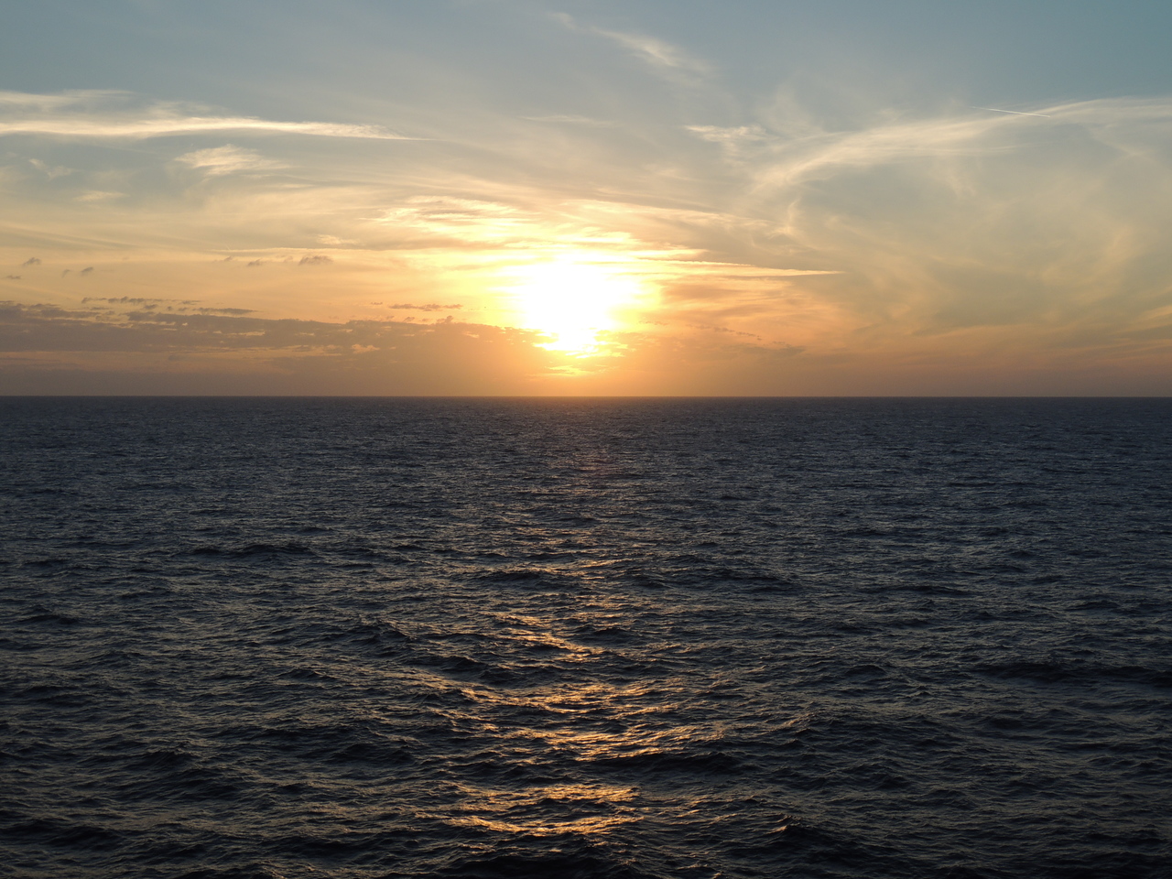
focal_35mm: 50
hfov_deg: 38.2
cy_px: 440
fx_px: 1693
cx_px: 586
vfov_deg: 29.1
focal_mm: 8.9
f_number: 3.6
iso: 100
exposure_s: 1/640
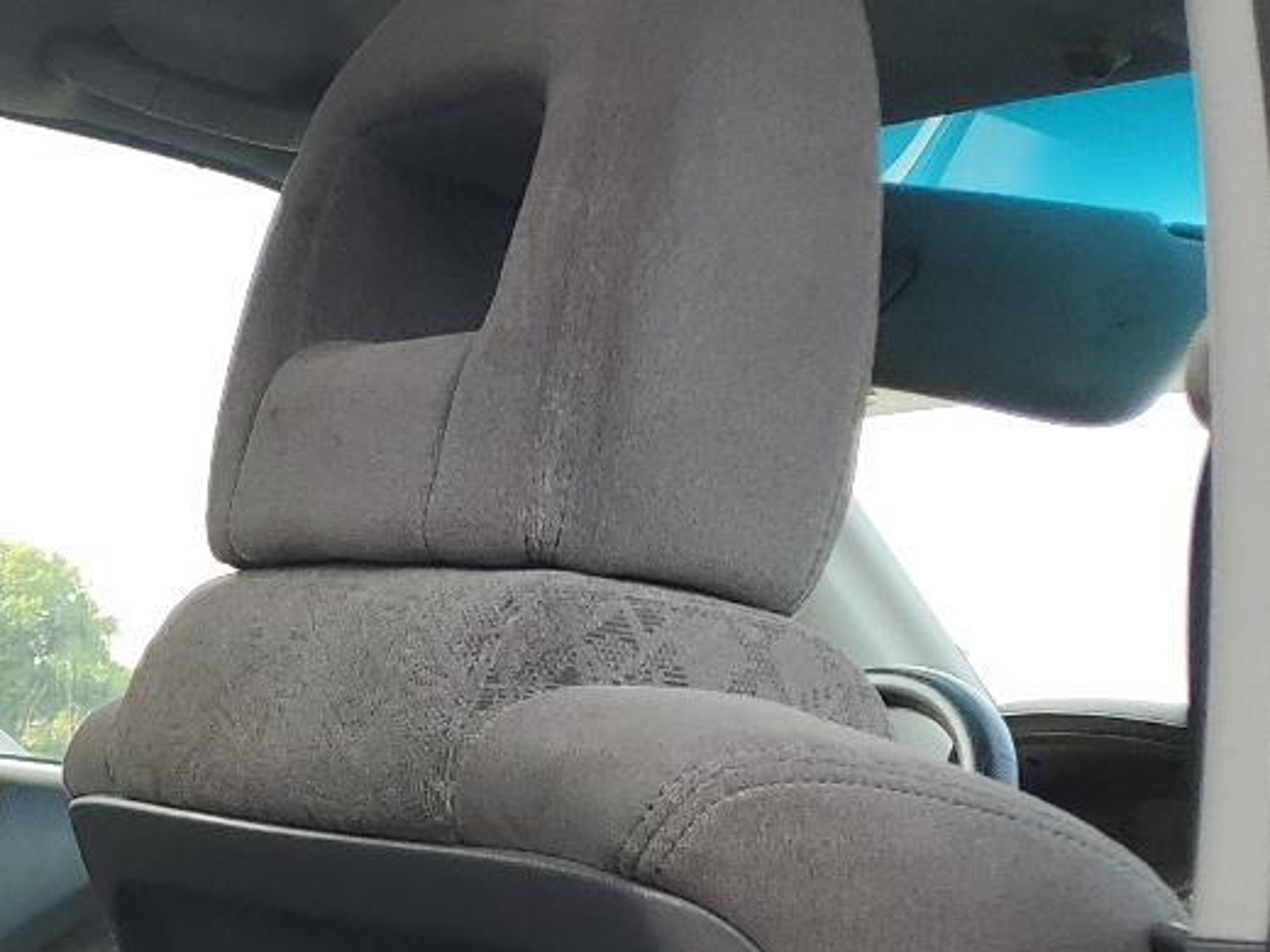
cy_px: 1426
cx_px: -591
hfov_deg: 21.0
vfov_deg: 16.7
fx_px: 2935
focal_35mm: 80
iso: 50
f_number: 1.5
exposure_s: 1/263
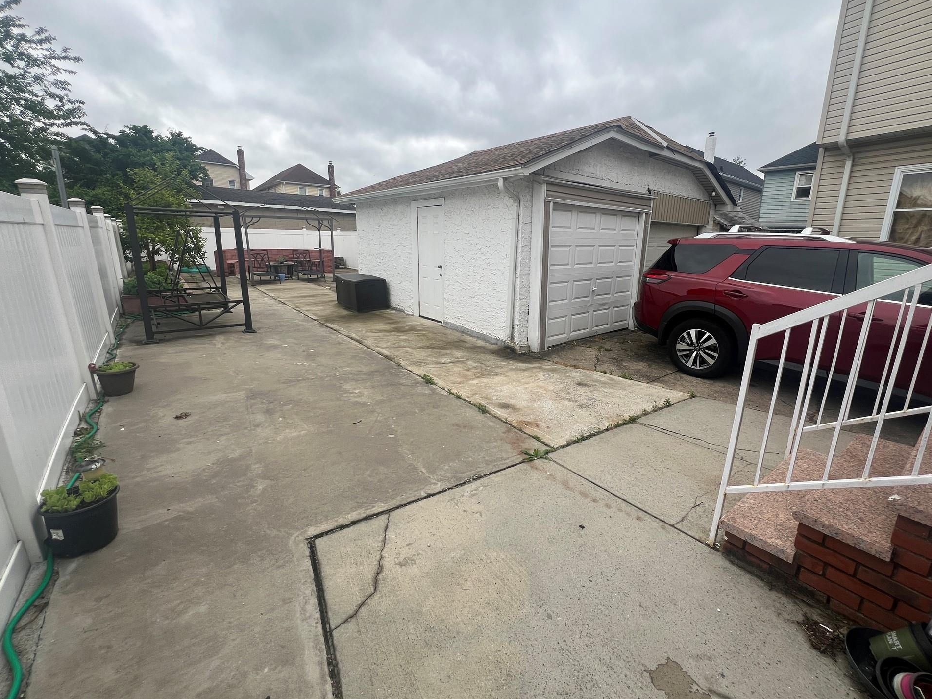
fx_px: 377
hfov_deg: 102.0
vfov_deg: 85.6
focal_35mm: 14
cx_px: 485
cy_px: 332
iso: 32
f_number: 1.8
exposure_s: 1/222
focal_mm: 1.57
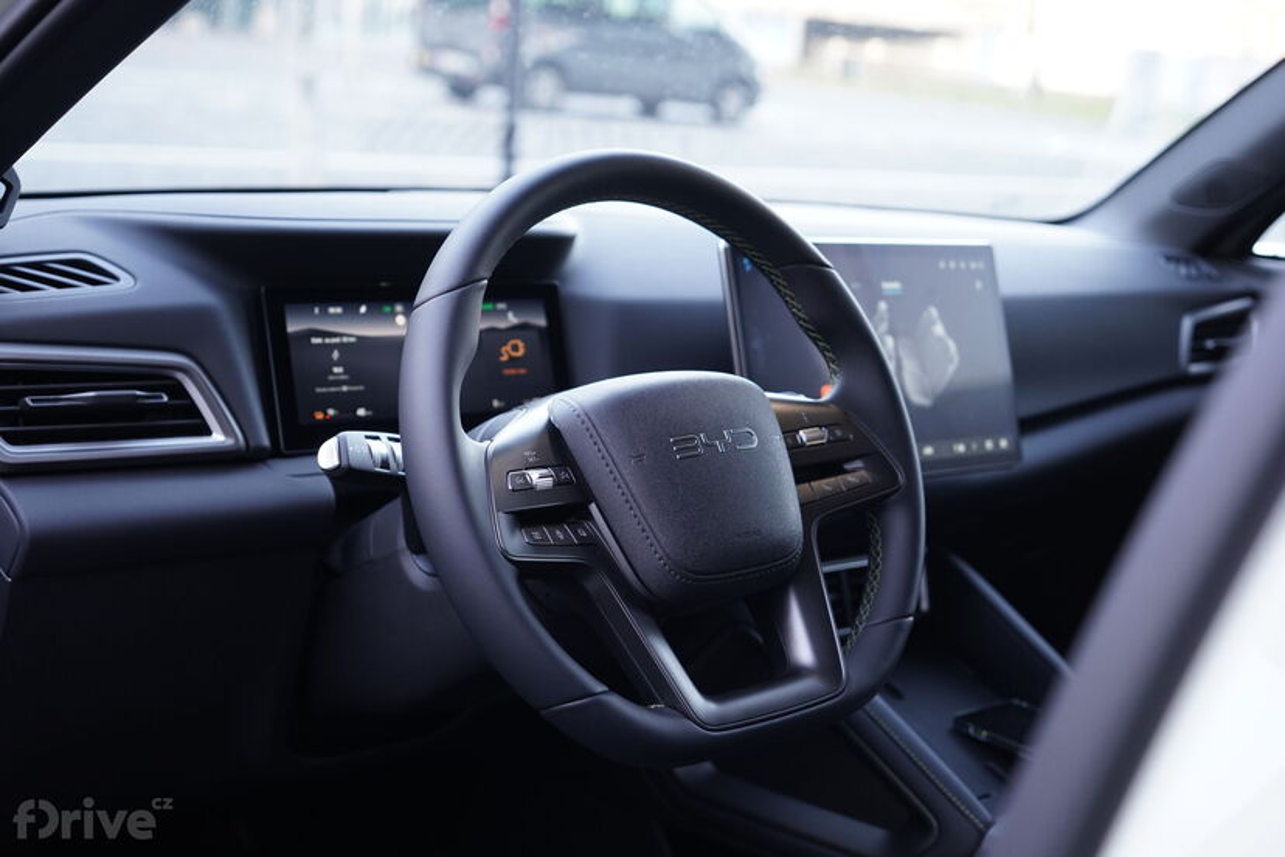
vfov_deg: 28.1
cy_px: 428
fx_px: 1713
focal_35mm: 48
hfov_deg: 41.1
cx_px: 642
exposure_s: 1/125
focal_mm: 48
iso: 1250
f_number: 4
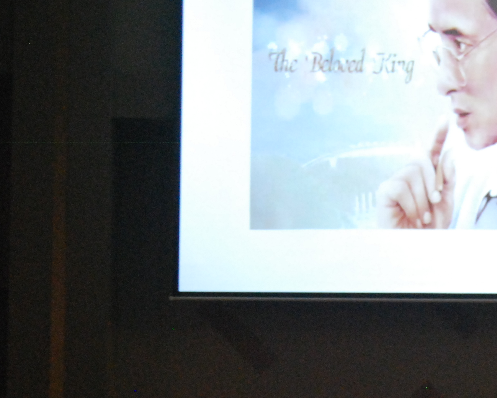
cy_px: 317
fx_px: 2103
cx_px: 463
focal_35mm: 143
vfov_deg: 10.8
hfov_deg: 13.3
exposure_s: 1/30
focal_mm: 34
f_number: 4.5
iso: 1600
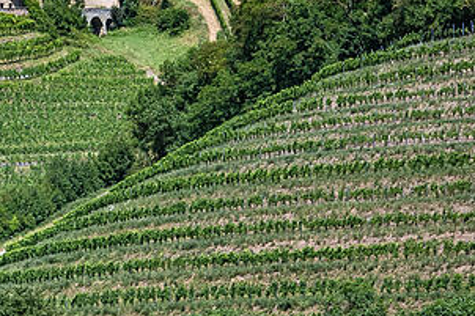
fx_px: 3930
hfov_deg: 6.8
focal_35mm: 298
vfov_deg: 4.6
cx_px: -232
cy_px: 249
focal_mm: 64
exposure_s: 1/500
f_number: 11
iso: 360
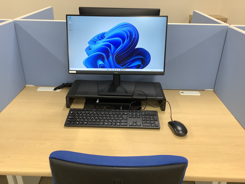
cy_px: 92
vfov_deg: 45.4
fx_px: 219
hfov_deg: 58.4
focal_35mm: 31
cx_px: 122
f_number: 2.4
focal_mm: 3.3
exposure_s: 1/50
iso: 80
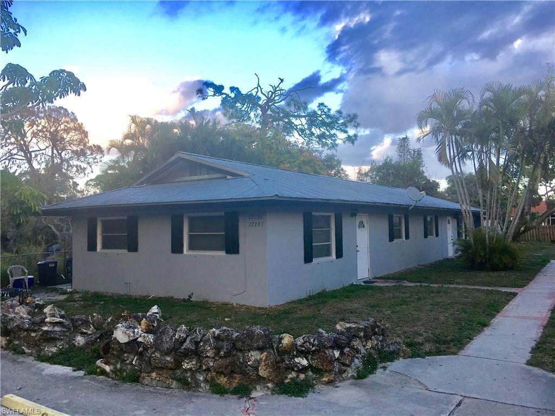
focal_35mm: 29
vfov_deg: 48.2
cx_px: 278
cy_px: 208
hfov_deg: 61.7
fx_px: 465
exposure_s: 1/131
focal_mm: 4.15
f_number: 2.2
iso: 25
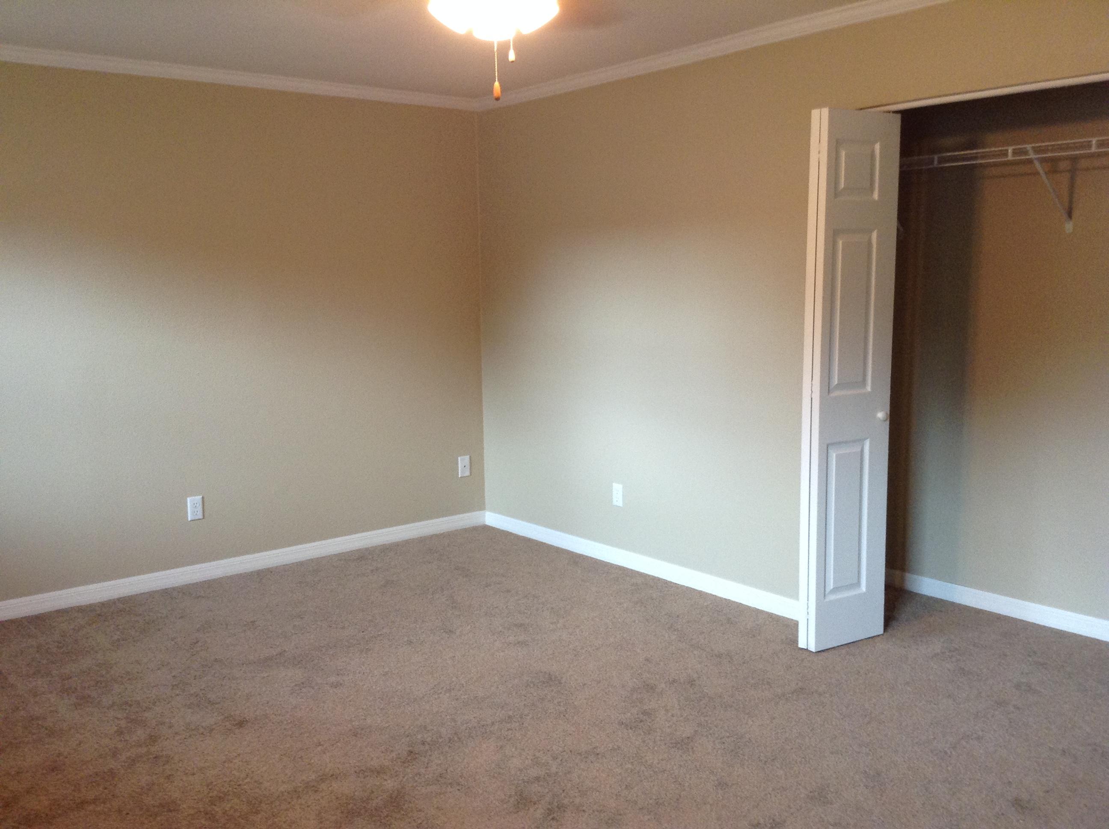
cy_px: 414
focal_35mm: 33
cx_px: 554
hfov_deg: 55.4
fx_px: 1056
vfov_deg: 42.8
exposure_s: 1/24
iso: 80
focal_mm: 3.3
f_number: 2.4
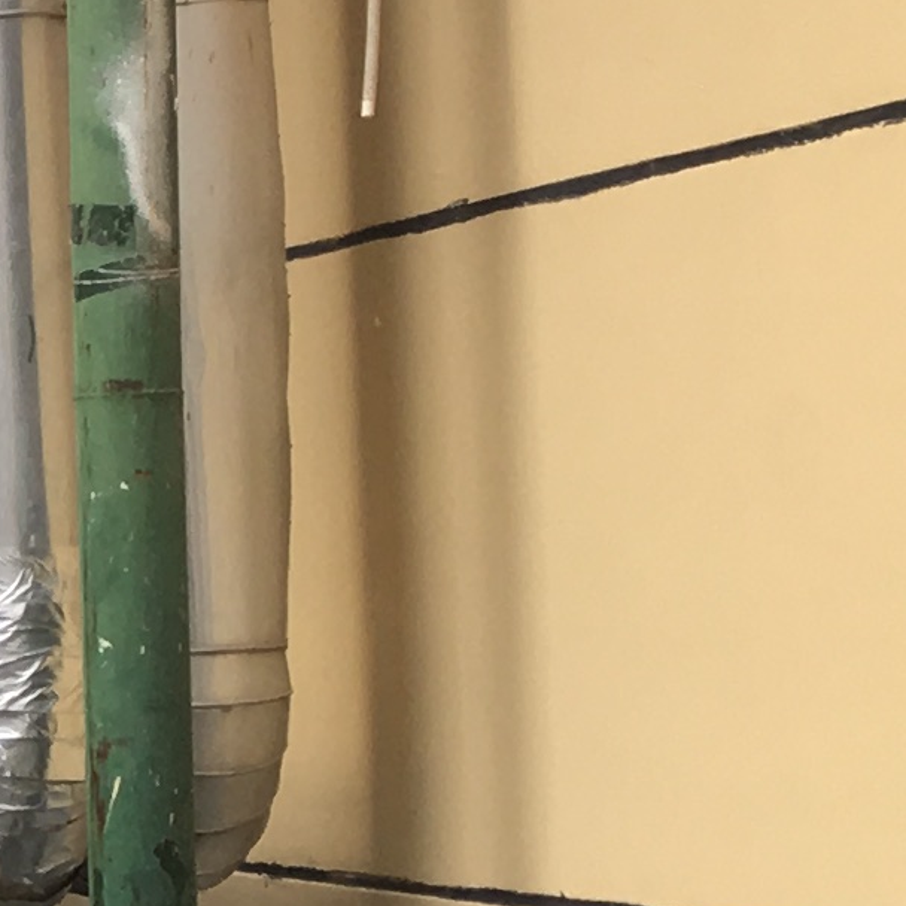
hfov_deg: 8.8
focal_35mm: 170
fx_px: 5034
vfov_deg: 10.2
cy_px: 960
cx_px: -1609
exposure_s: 1/189
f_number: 2.2
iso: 25
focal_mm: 4.15
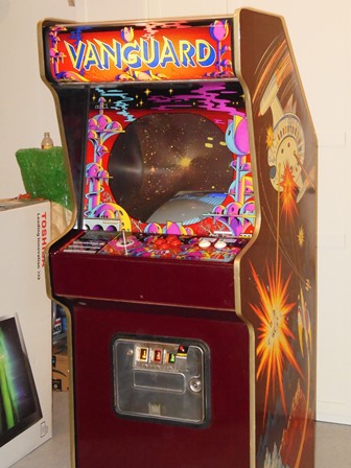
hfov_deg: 22.3
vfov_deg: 29.4
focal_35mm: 66
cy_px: 234
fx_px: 892
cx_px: 176
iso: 1600
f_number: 4.3
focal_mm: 11.7
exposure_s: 1/60
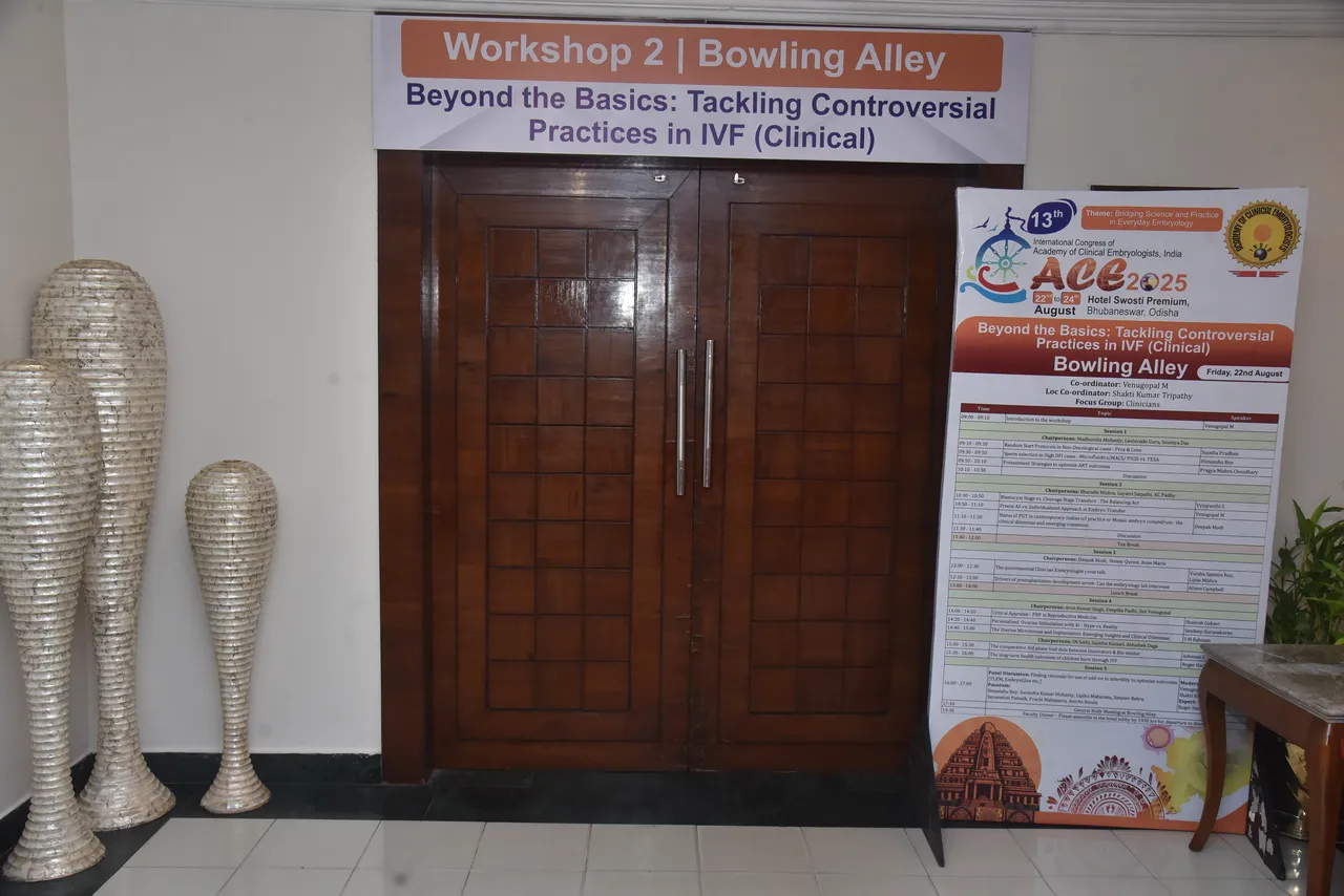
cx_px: 672
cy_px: 448
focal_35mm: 30
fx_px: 1120
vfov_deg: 43.6
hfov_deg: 61.9
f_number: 6.3
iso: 1250
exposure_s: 1/125
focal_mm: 30
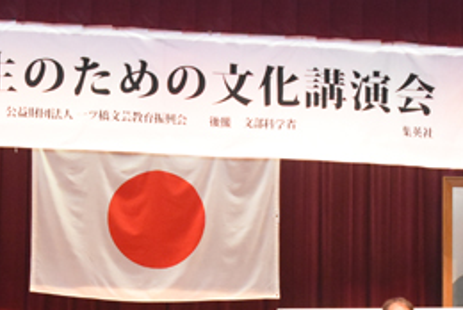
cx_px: 182
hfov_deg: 16.9
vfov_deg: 11.2
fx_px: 1560
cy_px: 354
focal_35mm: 121
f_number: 6.3
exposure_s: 1/250
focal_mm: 35
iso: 6400
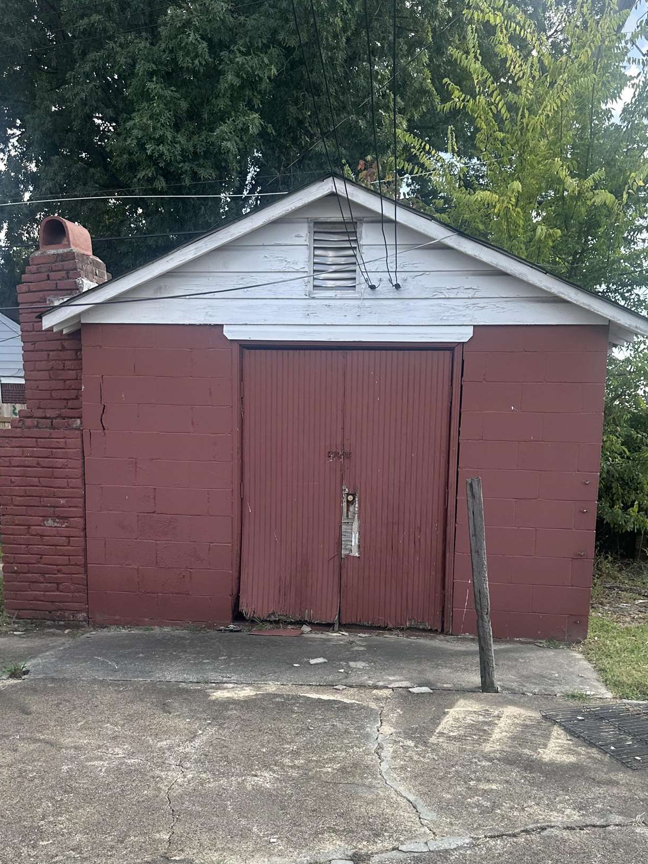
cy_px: 548
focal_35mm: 34
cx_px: 353
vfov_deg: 53.3
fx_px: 848
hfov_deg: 41.8
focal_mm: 6.86
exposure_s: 1/1040
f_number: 1.78
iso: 80
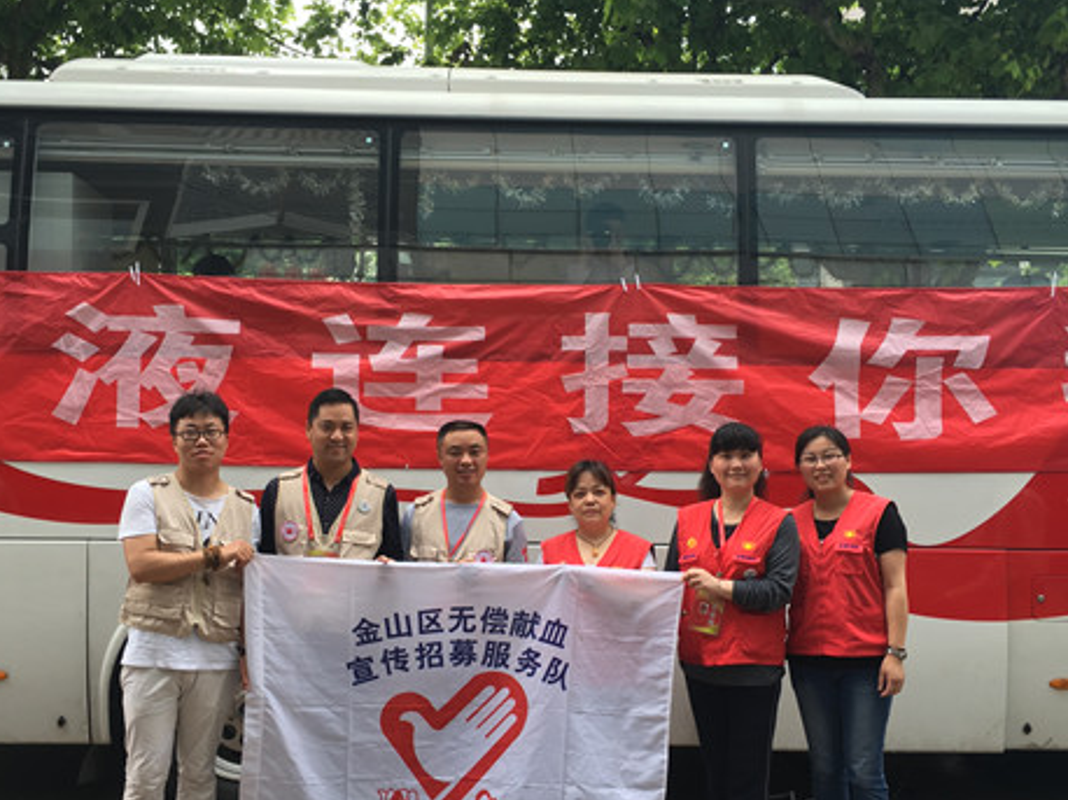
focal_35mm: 38
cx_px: 518
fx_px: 1172
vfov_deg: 37.6
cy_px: 476
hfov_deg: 49.0
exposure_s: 1/135
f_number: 2.2
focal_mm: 4.15
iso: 25
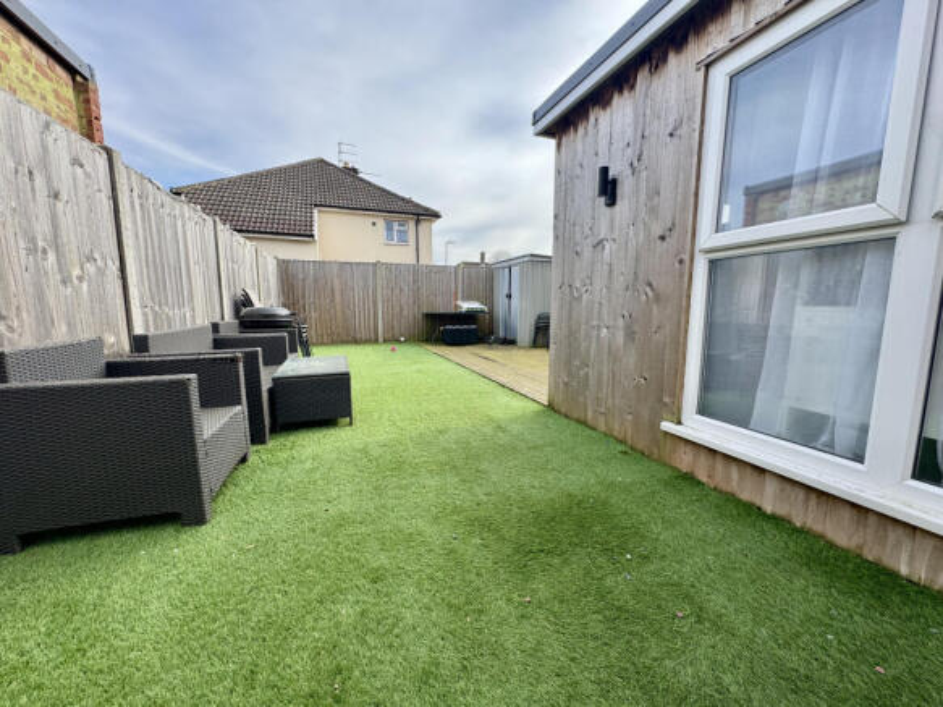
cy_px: 354
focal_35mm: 14
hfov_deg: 102.1
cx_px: 472
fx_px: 381
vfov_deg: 85.7
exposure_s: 1/482
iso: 40
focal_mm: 2.22
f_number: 2.2
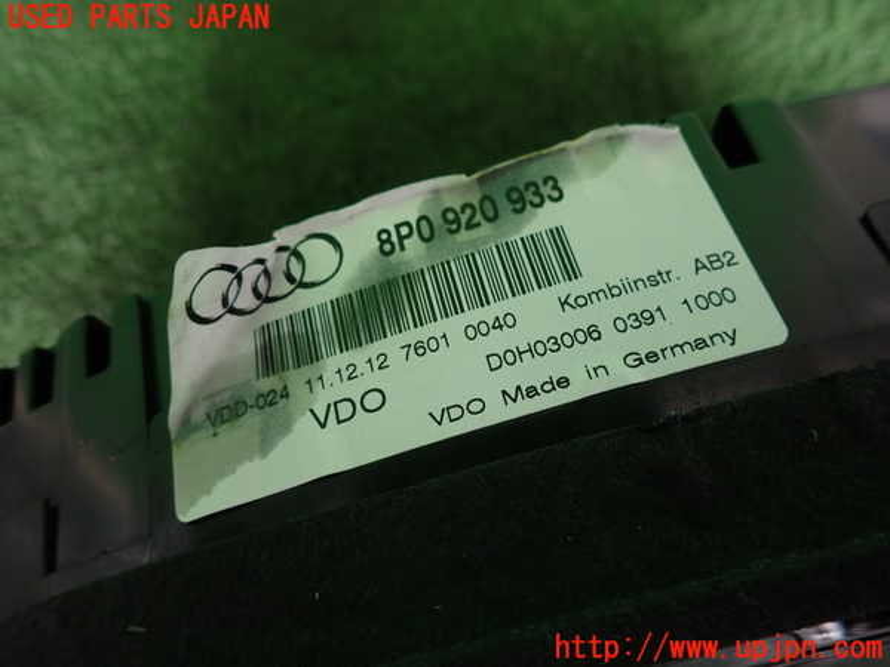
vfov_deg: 54.9
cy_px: 334
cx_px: 445
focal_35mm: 25
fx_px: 643
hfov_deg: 69.4
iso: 200
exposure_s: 1/60
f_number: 2
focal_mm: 4.5
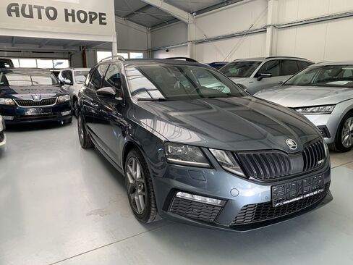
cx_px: 176
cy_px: 132
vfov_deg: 53.1
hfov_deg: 67.3
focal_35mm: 26
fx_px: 265
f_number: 1.8
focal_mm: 4.25
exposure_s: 1/121
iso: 100
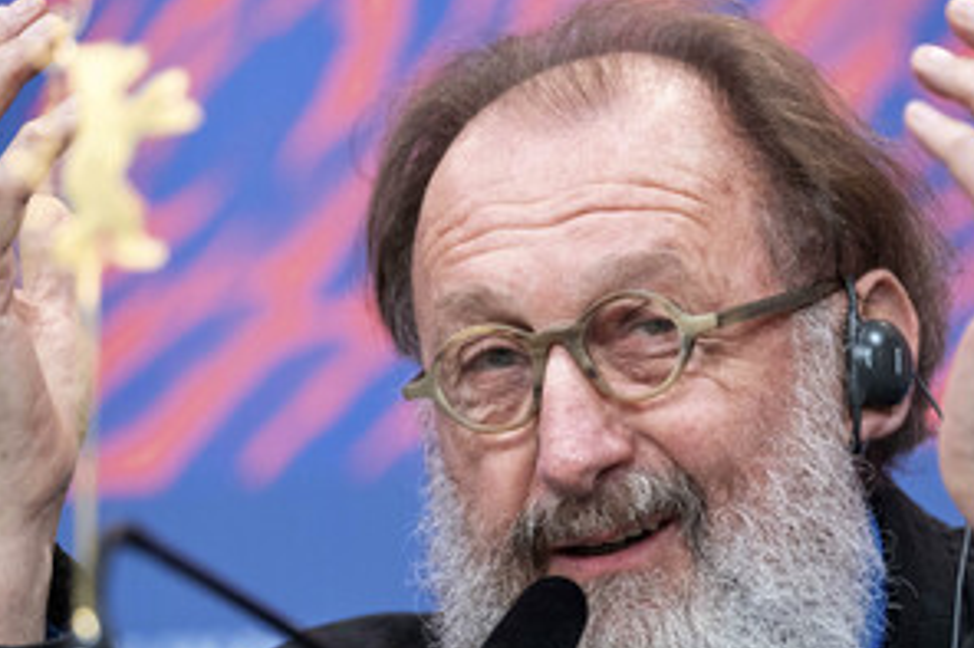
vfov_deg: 5.0
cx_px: 528
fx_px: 7382
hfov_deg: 7.5
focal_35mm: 273
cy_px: 424
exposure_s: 1/220
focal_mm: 119.2
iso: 1250
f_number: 2.8
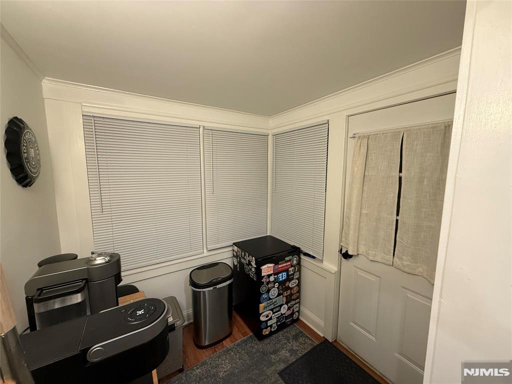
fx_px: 207
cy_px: 192
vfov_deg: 85.7
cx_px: 256
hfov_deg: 102.1
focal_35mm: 14
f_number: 2.2
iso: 400
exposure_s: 1/60
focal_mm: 2.22
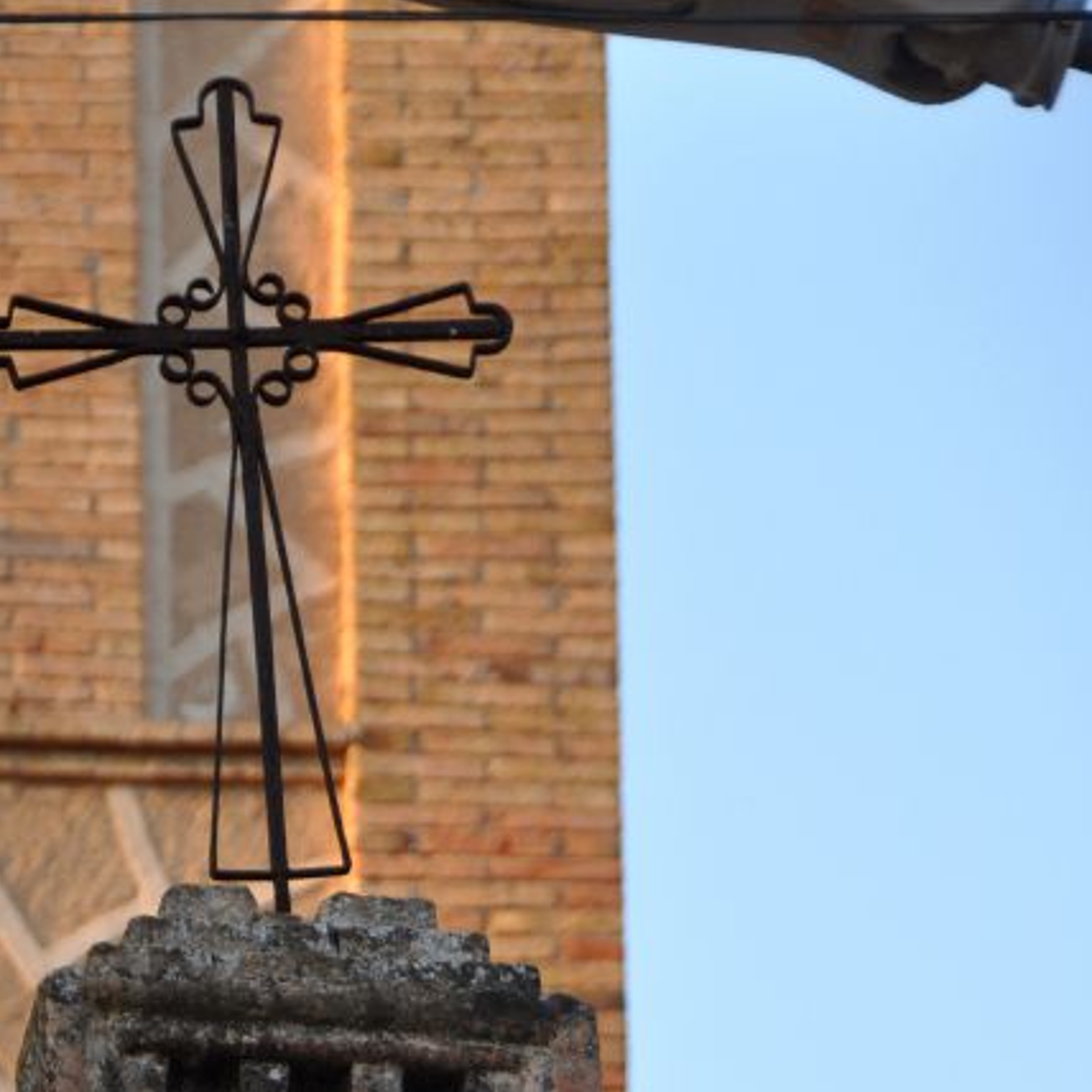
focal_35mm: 457
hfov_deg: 3.8
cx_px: 41
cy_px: 827
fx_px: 16310
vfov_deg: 3.8
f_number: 5.6
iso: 500
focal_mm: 150
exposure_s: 1/250
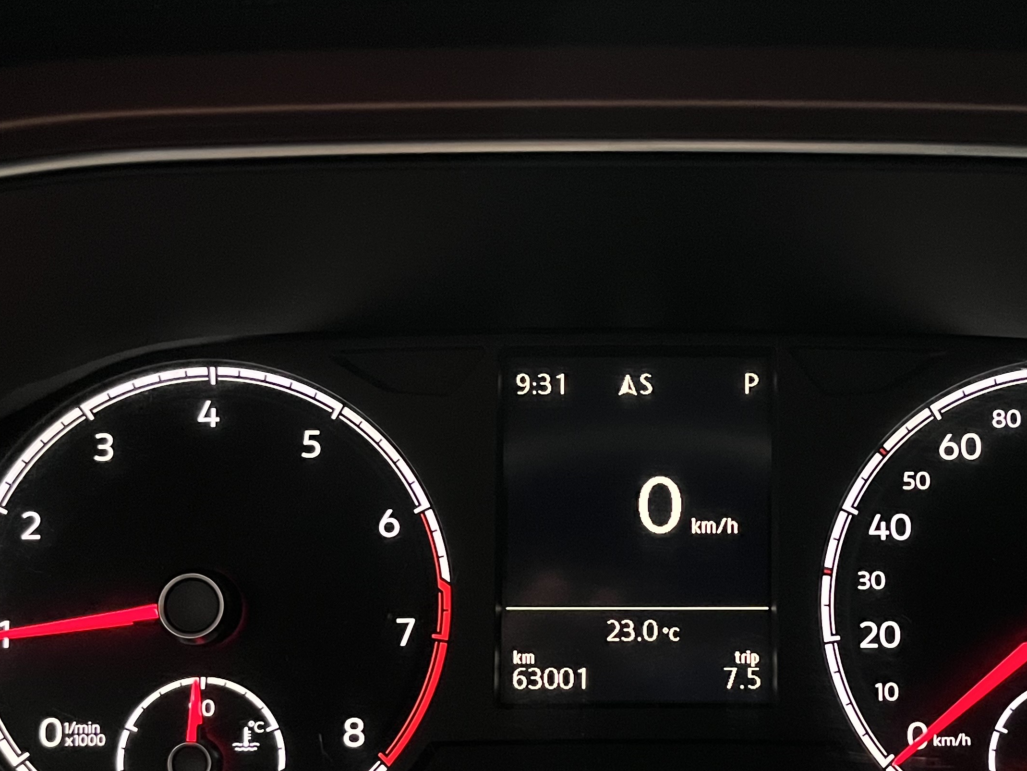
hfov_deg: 38.6
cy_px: 582
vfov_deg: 29.2
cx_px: 662
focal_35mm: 49
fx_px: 1454
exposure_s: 1/30
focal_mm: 5.1
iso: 640
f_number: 1.6
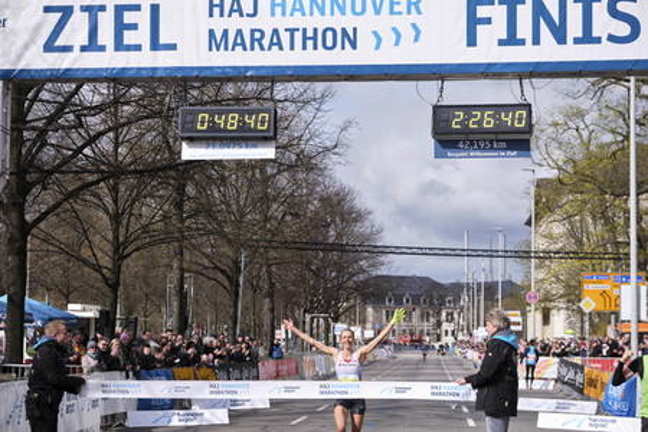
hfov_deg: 27.0
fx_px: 1350
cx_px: 324
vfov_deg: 18.2
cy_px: 216
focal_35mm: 75
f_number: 4
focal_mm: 50
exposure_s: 1/2000
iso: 200
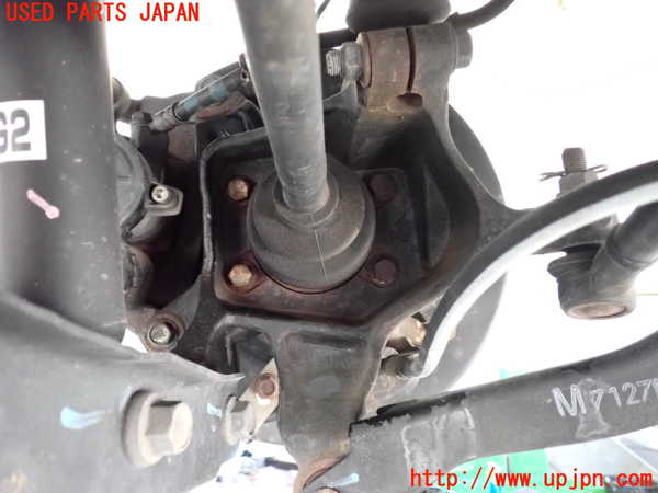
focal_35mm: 30
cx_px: 329
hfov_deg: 60.0
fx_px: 570
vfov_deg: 46.8
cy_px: 246
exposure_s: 1/125
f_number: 2.3
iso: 2500
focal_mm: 5.4
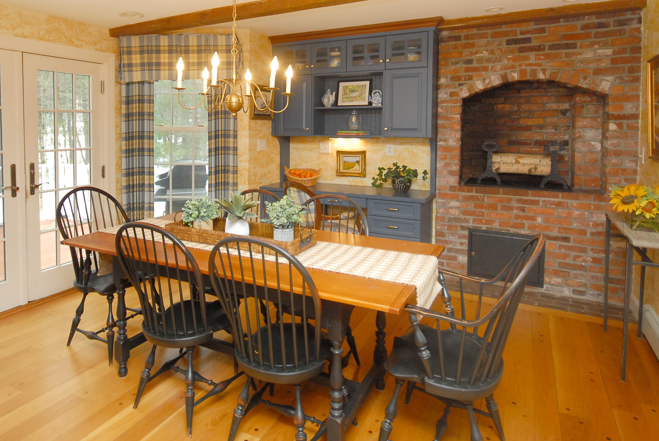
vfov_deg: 56.3
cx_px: 283
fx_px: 403
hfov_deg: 78.1
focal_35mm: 22
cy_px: 151
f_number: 5
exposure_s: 1/60
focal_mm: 10
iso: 500
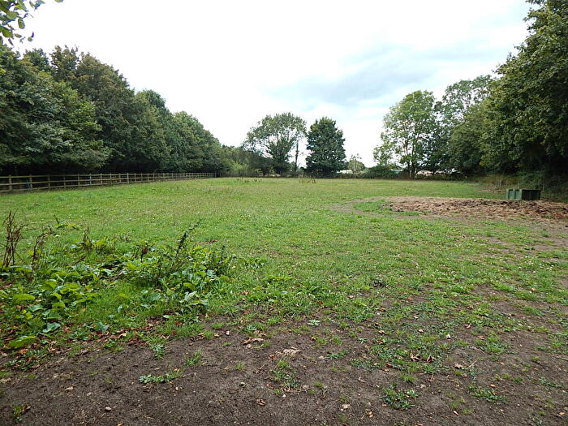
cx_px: 284
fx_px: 361
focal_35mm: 22
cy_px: 213
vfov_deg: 61.1
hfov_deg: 76.4
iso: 125
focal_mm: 4
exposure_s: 1/250
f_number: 3
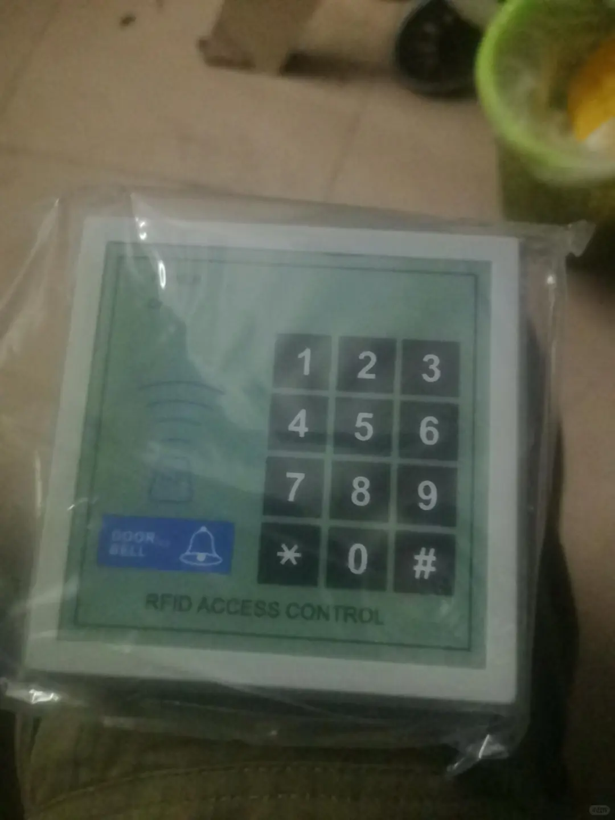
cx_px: 308
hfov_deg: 51.4
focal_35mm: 27
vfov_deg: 65.3
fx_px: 640
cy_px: 410
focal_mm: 5.52
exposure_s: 1/100
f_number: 1.9
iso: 1250
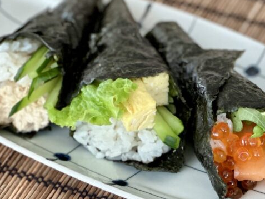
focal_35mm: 124
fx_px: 950
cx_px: 135
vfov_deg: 12.0
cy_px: 101
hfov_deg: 15.9
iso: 200
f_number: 2.8
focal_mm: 9
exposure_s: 1/40
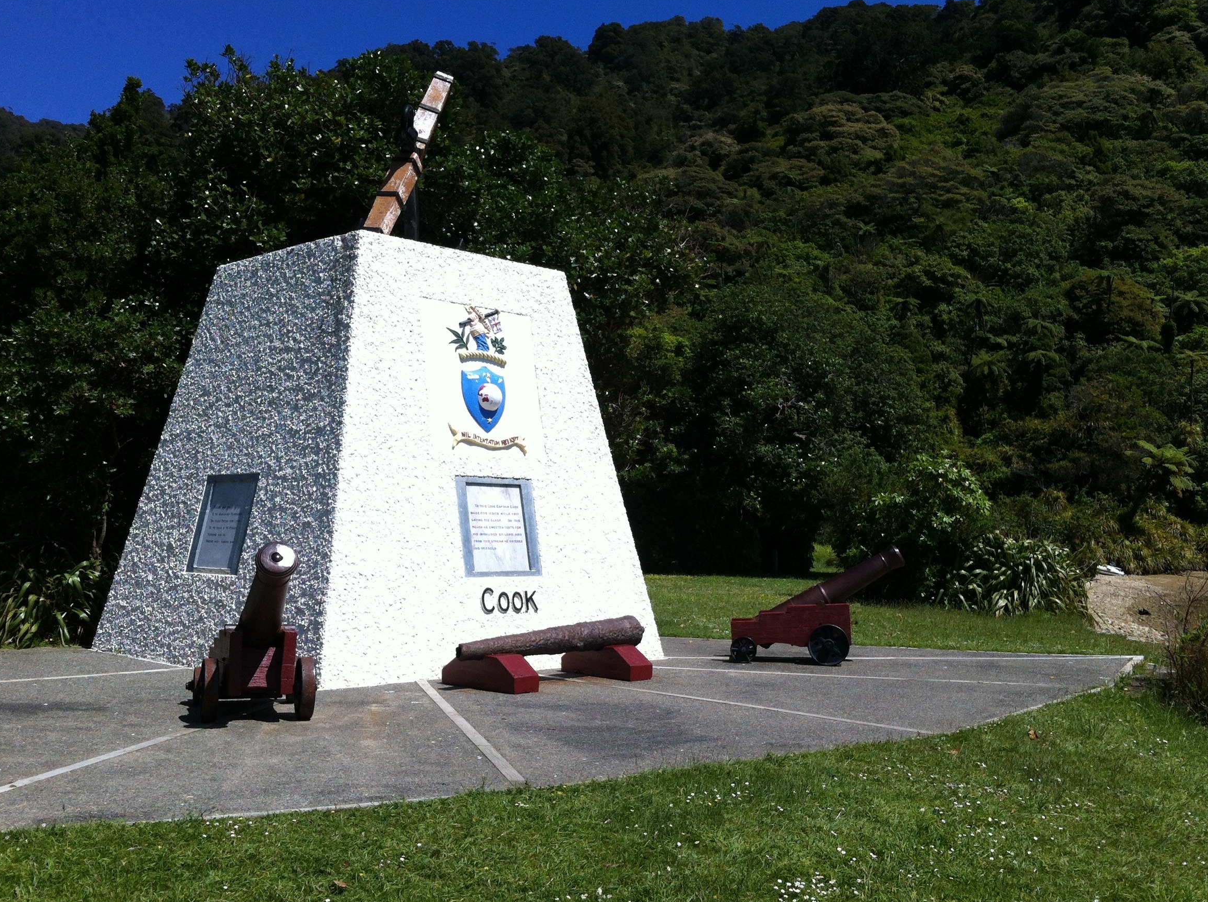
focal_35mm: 39
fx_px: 1359
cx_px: 584
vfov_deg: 36.7
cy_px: 429
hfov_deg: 47.9
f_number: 2.8
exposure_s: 1/1774
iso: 80
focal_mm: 3.85
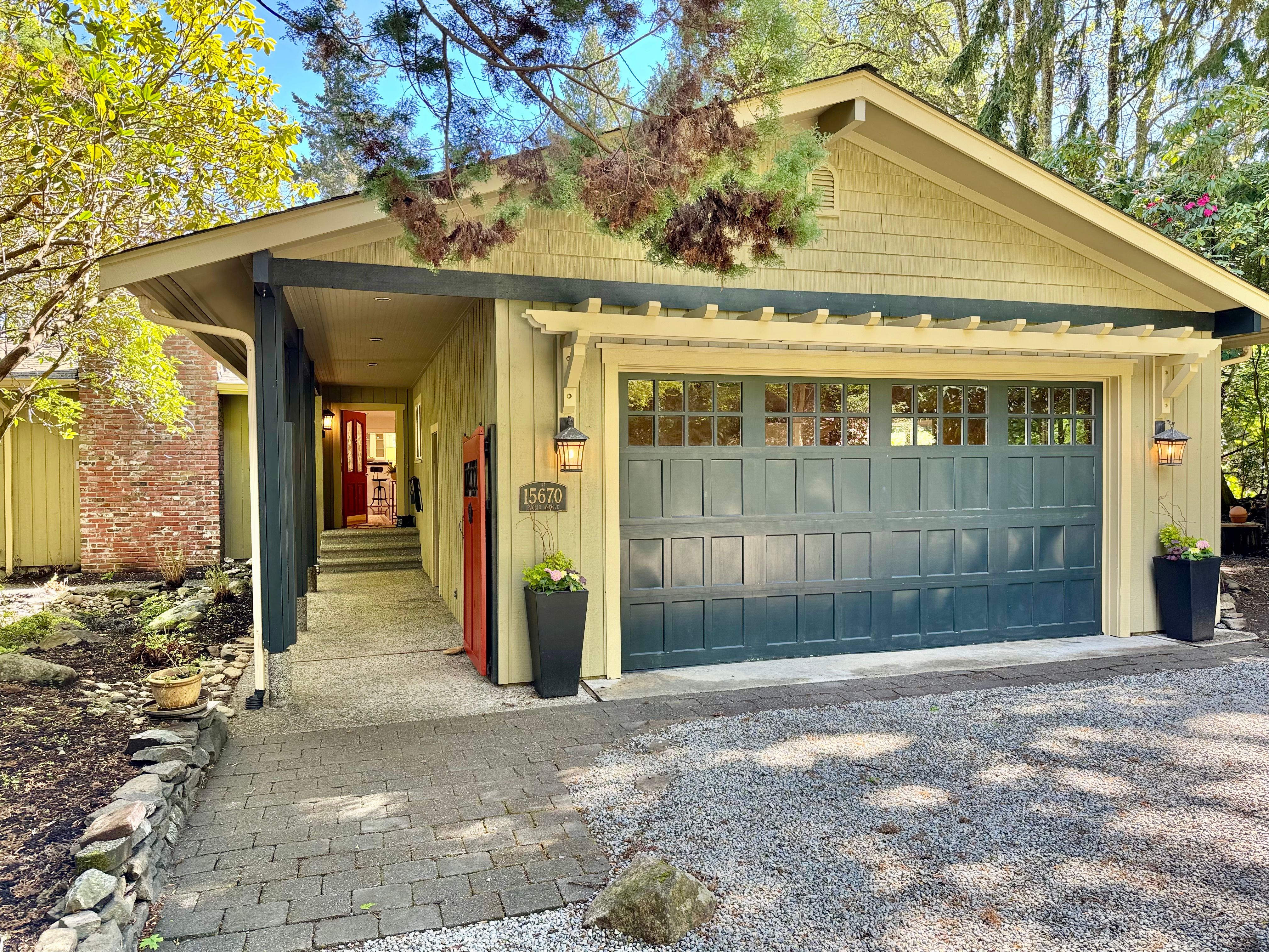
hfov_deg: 71.6
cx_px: 634
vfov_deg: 56.8
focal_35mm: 24
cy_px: 476
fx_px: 880
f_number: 1.78
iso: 100
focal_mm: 6.76
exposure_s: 1/172
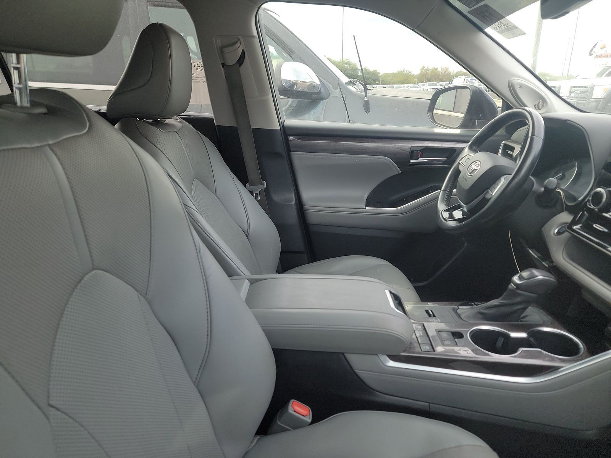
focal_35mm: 24
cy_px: 229
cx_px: 306
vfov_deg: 56.8
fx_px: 424
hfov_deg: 71.6
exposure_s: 1/60
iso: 126
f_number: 1.8
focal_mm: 6.7
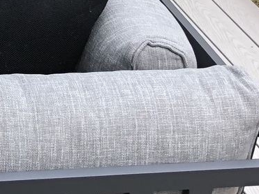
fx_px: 1129
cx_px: -196
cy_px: -173
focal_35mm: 151
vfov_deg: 9.3
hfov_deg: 12.1
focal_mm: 4
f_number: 1.8
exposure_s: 1/407
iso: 20
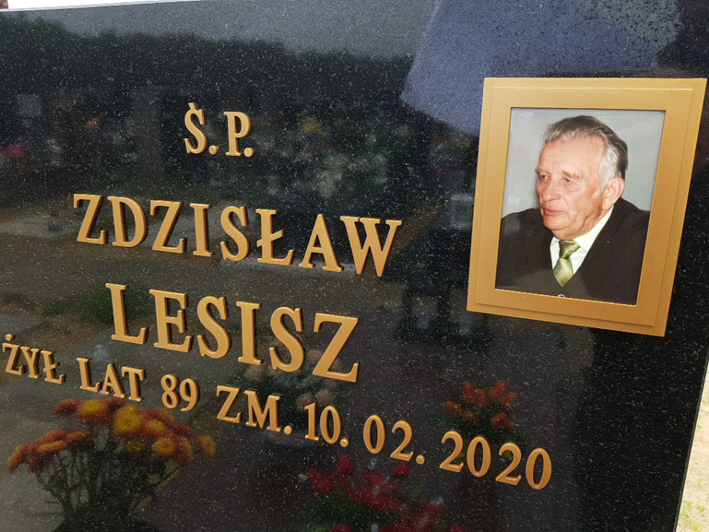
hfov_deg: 67.3
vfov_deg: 53.1
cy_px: 266
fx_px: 533
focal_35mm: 26
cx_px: 354
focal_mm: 4.2
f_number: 1.7
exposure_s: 1/212
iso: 50
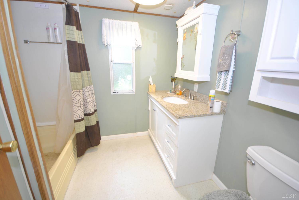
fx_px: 125
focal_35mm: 15
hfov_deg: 100.3
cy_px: 100
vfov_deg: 77.5
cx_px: 150
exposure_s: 1/30
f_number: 4
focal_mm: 10
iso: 280
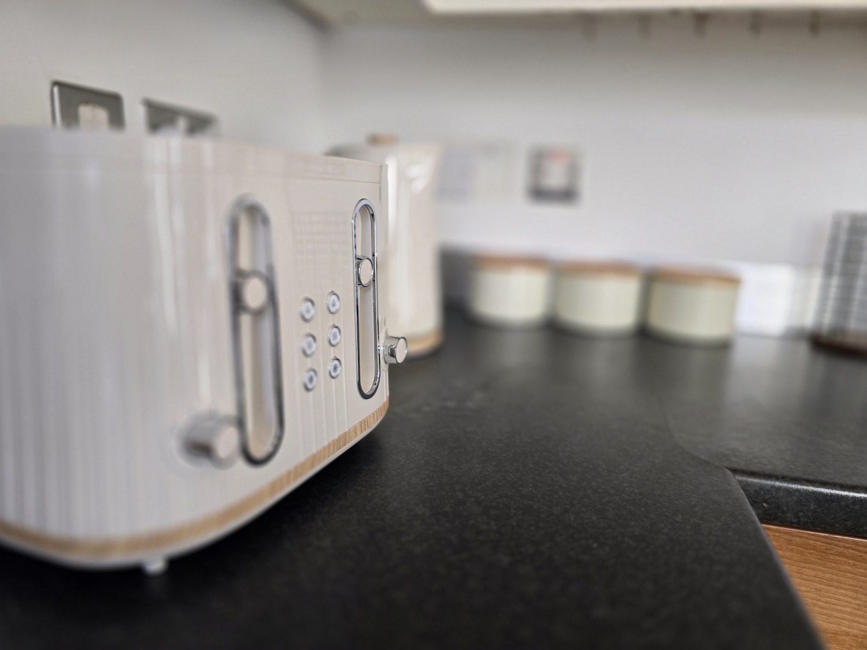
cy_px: 325
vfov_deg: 58.9
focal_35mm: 23
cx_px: 434
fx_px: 576
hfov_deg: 73.9
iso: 80
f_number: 1.7
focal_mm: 6.3
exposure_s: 1/100
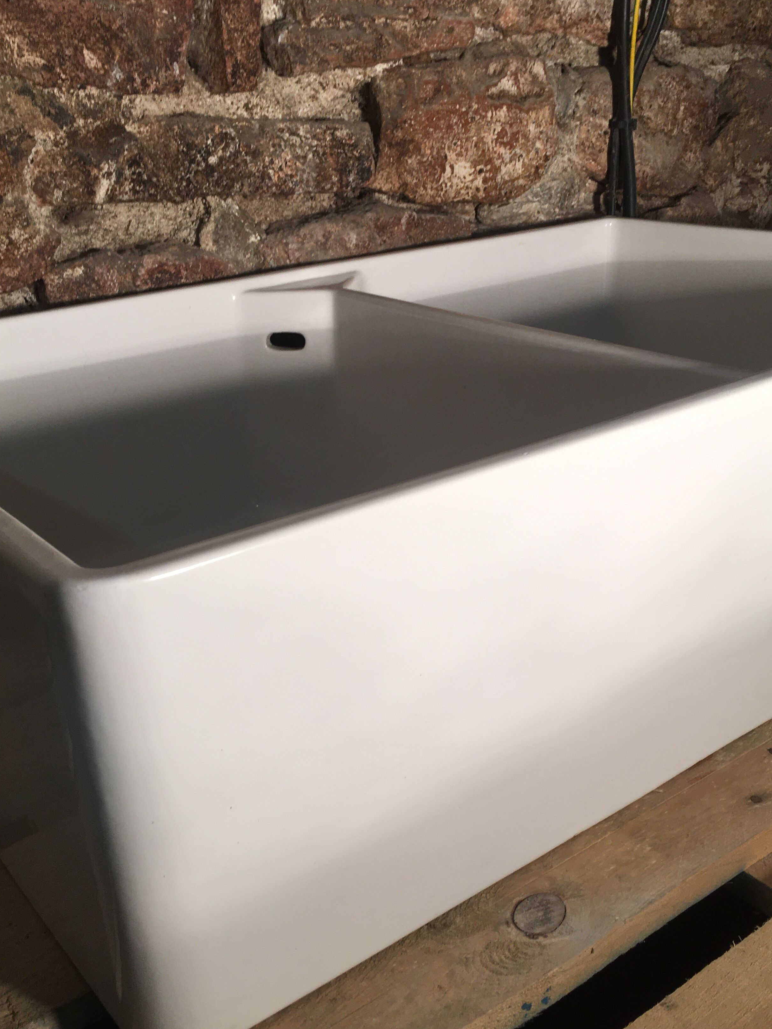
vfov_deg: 51.3
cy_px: 536
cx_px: 394
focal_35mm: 36
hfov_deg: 39.7
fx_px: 1070
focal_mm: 4.15
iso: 32
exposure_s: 1/50
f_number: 2.2
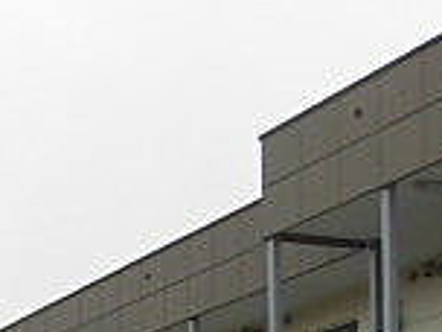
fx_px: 1290
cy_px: 626
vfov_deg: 13.0
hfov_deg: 15.7
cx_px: -422
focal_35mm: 101
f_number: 7.8
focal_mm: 4.3
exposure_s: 1/160
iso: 100
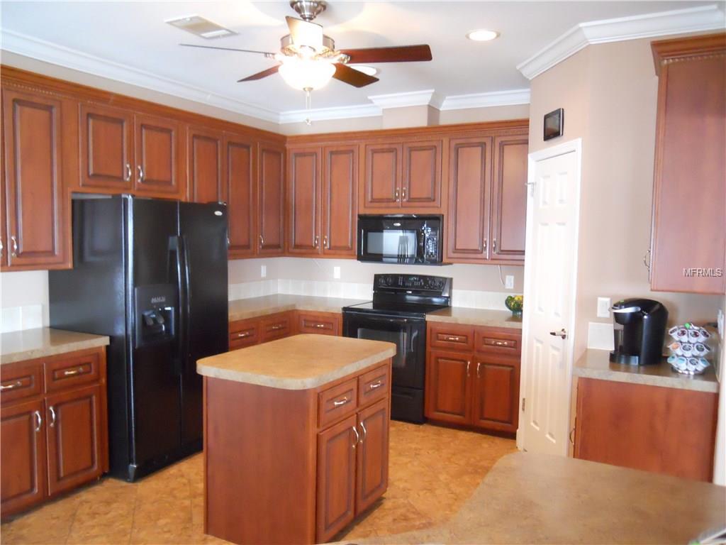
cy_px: 272
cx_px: 363
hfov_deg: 63.4
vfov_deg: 49.7
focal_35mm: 28
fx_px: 587
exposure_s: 1/80
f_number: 2.7
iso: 800
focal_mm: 5
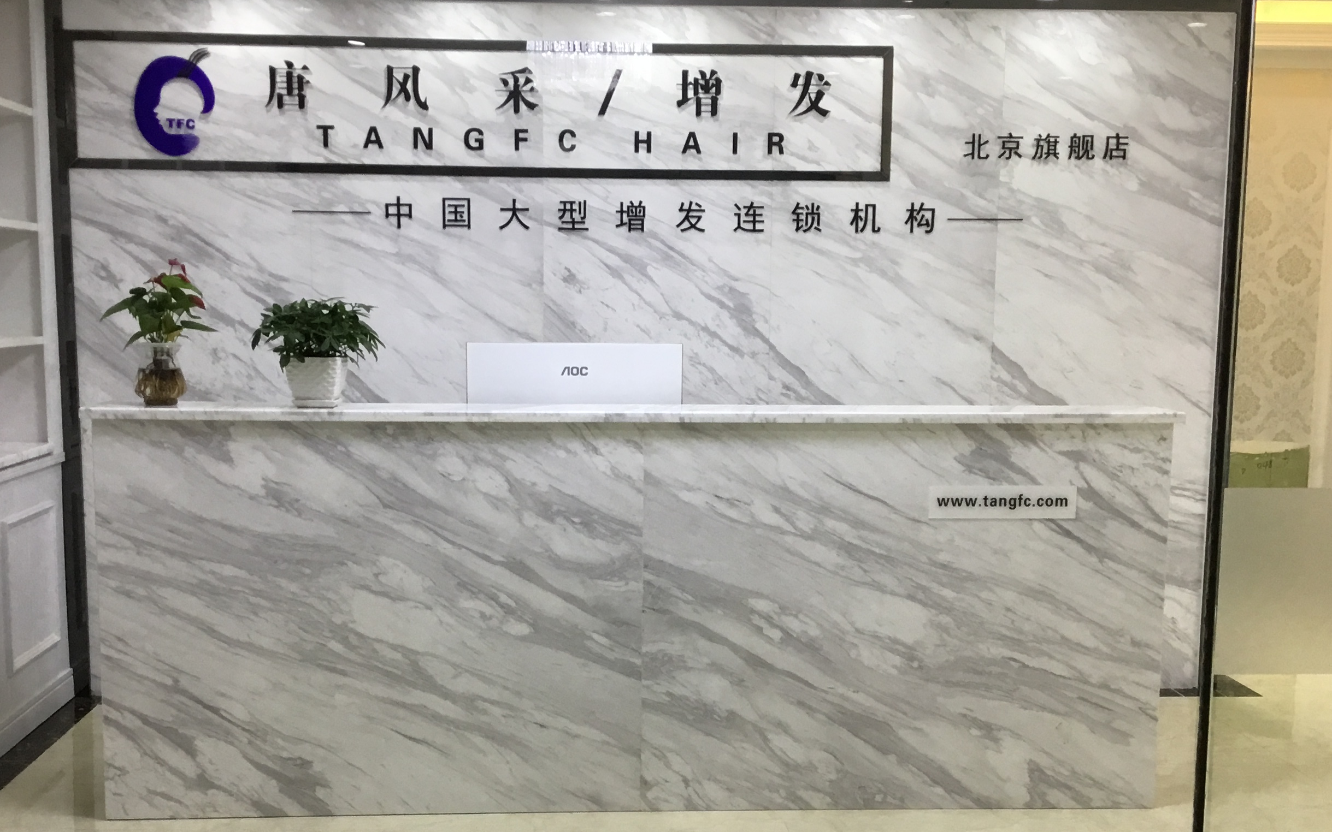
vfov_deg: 29.1
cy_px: 526
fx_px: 1597
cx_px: 656
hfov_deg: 45.3
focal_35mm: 44
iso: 50
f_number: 2.4
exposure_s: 1/33
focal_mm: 3.3
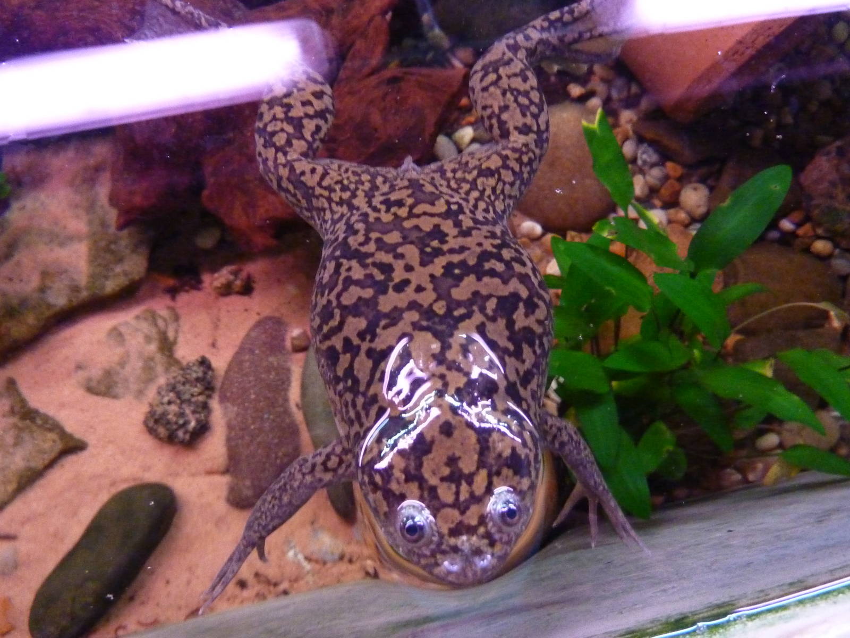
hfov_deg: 69.4
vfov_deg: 54.9
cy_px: 319
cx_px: 425
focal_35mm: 25
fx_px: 614
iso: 800
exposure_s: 1/8
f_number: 3.3
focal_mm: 4.1
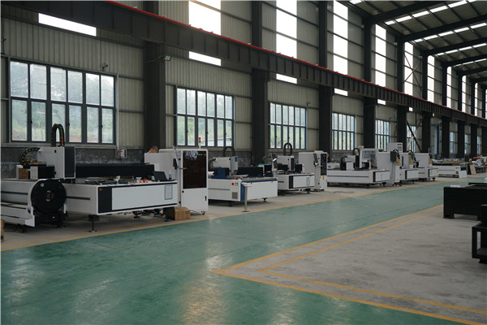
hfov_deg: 55.8
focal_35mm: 34
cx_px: 244
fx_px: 460
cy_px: 162
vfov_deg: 38.9
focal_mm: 34
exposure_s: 1/160
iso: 250
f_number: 4
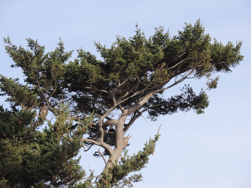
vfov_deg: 5.9
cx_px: 125
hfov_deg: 7.9
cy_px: 94
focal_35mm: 251
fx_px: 1820
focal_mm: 44.5
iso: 100
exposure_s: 1/400
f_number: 4.7
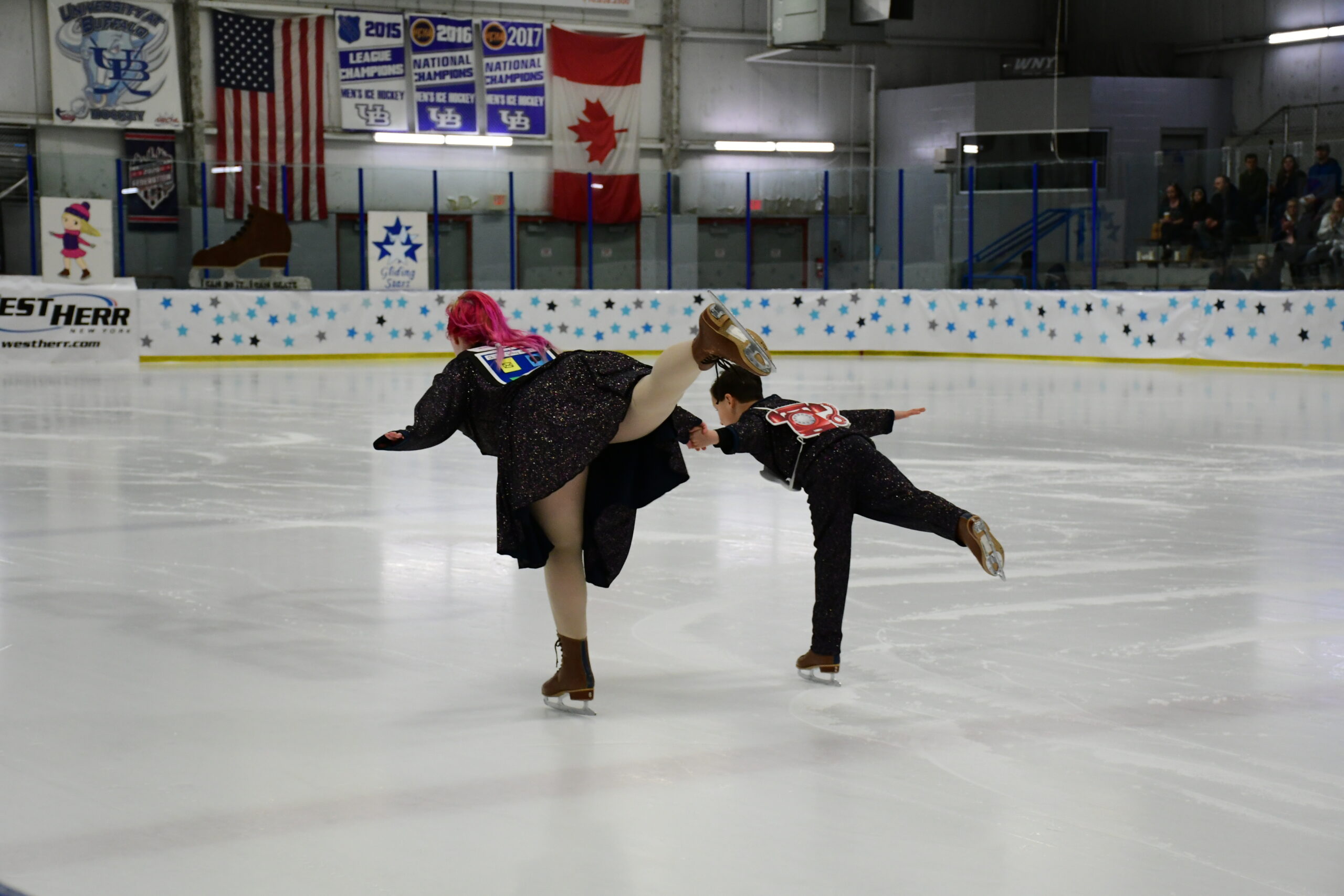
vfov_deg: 18.2
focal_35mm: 75
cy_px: 448
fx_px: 2800
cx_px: 672
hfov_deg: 27.0
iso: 2000
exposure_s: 1/250
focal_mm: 50
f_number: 5.6
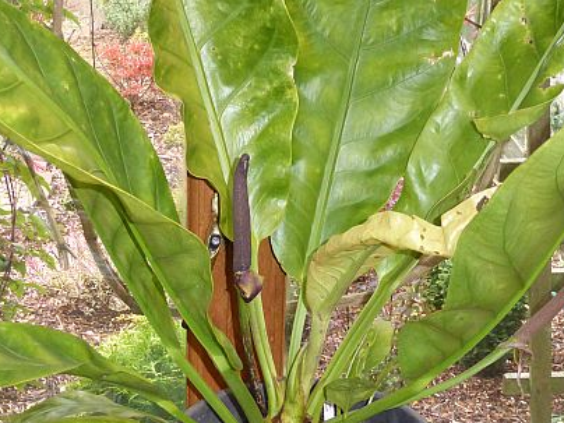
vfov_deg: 17.5
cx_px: 262
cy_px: 311
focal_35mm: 84
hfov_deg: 23.3
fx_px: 1369
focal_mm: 9
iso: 640
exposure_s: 1/60
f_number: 4.1
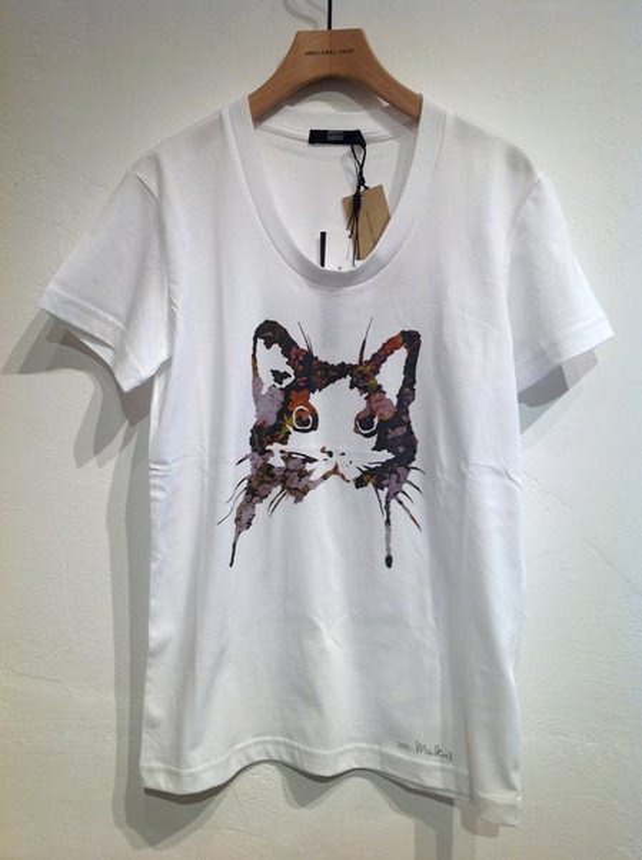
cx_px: 321
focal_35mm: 35
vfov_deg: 52.7
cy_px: 430
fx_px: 869
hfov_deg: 40.6
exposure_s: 1/120
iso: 125
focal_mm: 4.28
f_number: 2.4
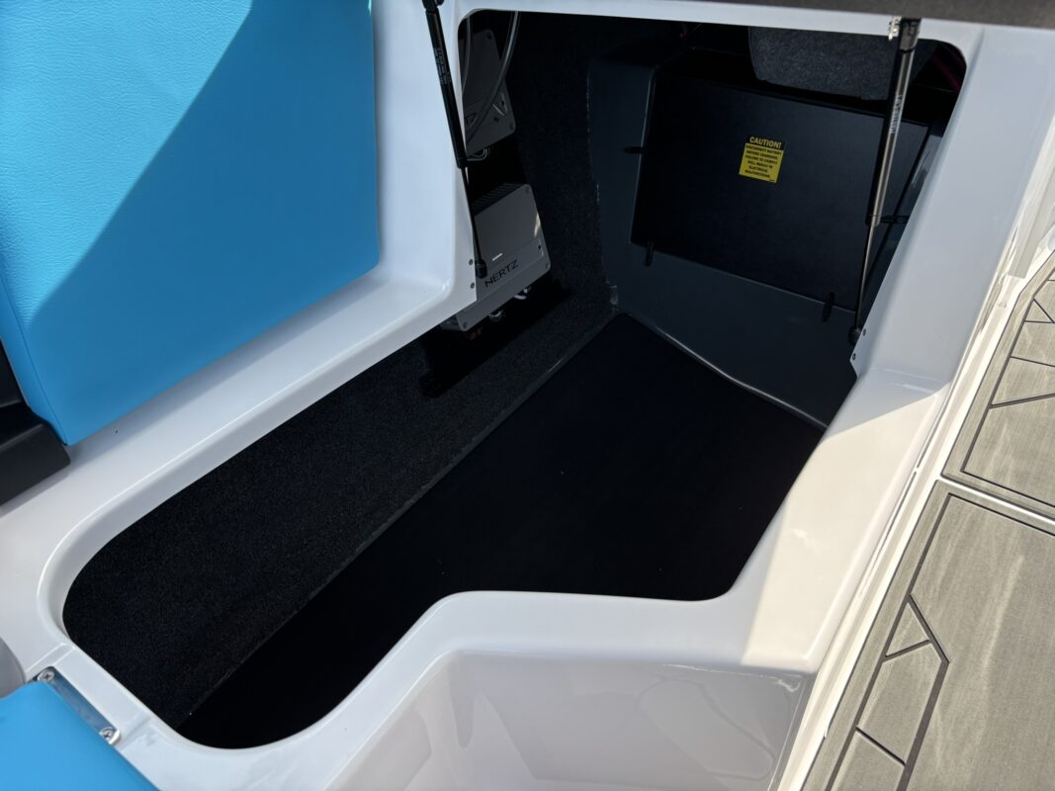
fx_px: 792
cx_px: 528
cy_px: 396
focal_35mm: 26
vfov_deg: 53.1
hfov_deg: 67.3
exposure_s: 1/622
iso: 50
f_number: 1.6
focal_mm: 5.96
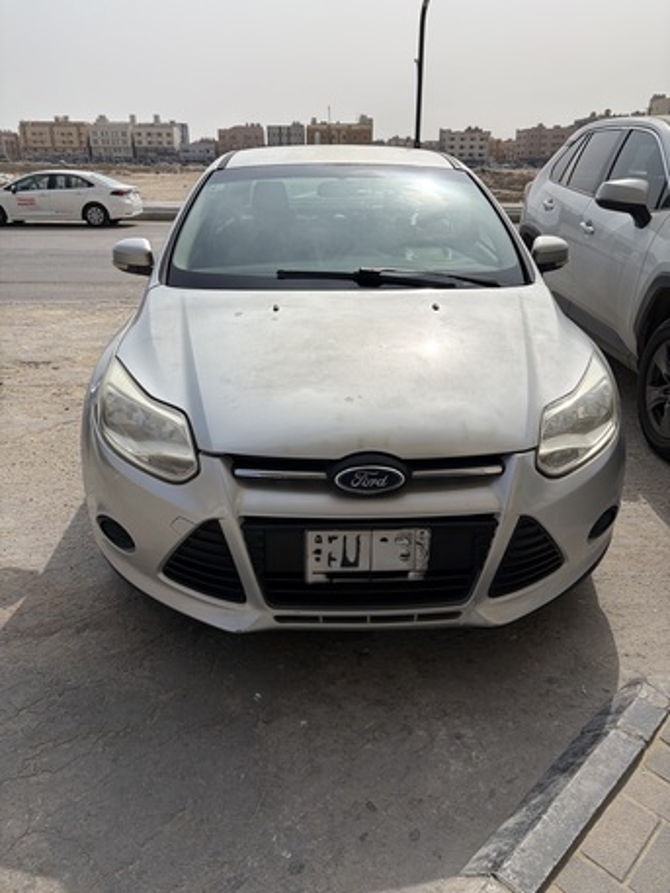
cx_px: 335
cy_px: 446
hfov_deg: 53.1
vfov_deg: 67.3
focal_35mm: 26
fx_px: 671
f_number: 1.6
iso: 50
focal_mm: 5.96
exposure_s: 1/8850
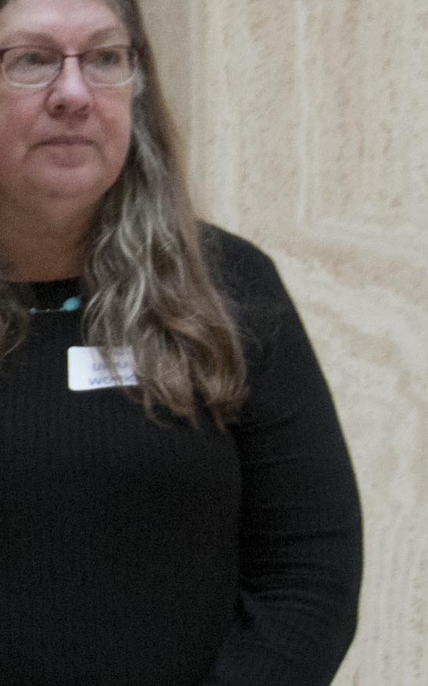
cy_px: 529
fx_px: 5639
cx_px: -648
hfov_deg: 4.2
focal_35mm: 302
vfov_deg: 6.9
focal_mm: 42
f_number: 5
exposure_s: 1/100
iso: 1000
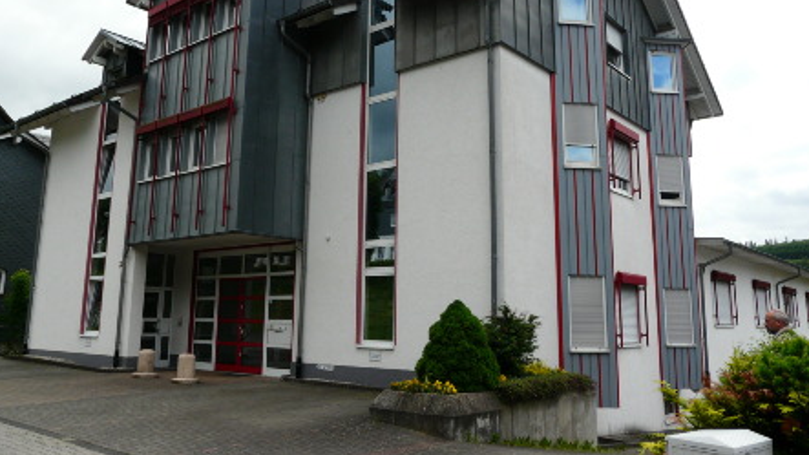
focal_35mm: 31
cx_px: 400
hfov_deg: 62.6
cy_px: 182
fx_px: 665
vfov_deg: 37.6
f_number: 5.6
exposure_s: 1/320
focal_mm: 4.6
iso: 100
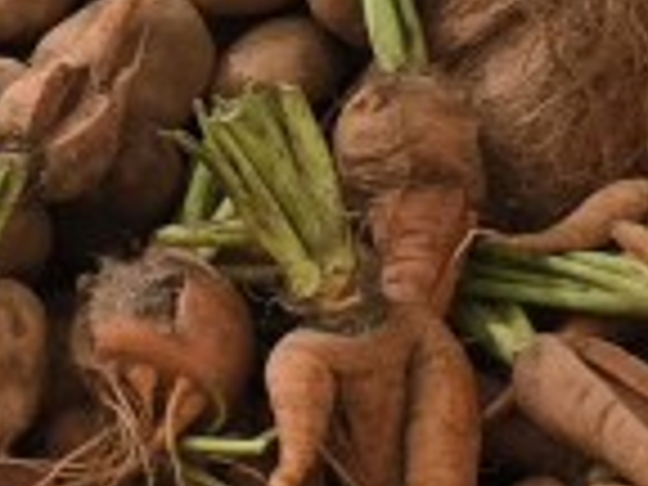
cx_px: -567
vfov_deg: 9.0
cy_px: -99
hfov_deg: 11.2
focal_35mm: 163
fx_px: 3051
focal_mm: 6.3
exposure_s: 1/60.2
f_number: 1.7
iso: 640
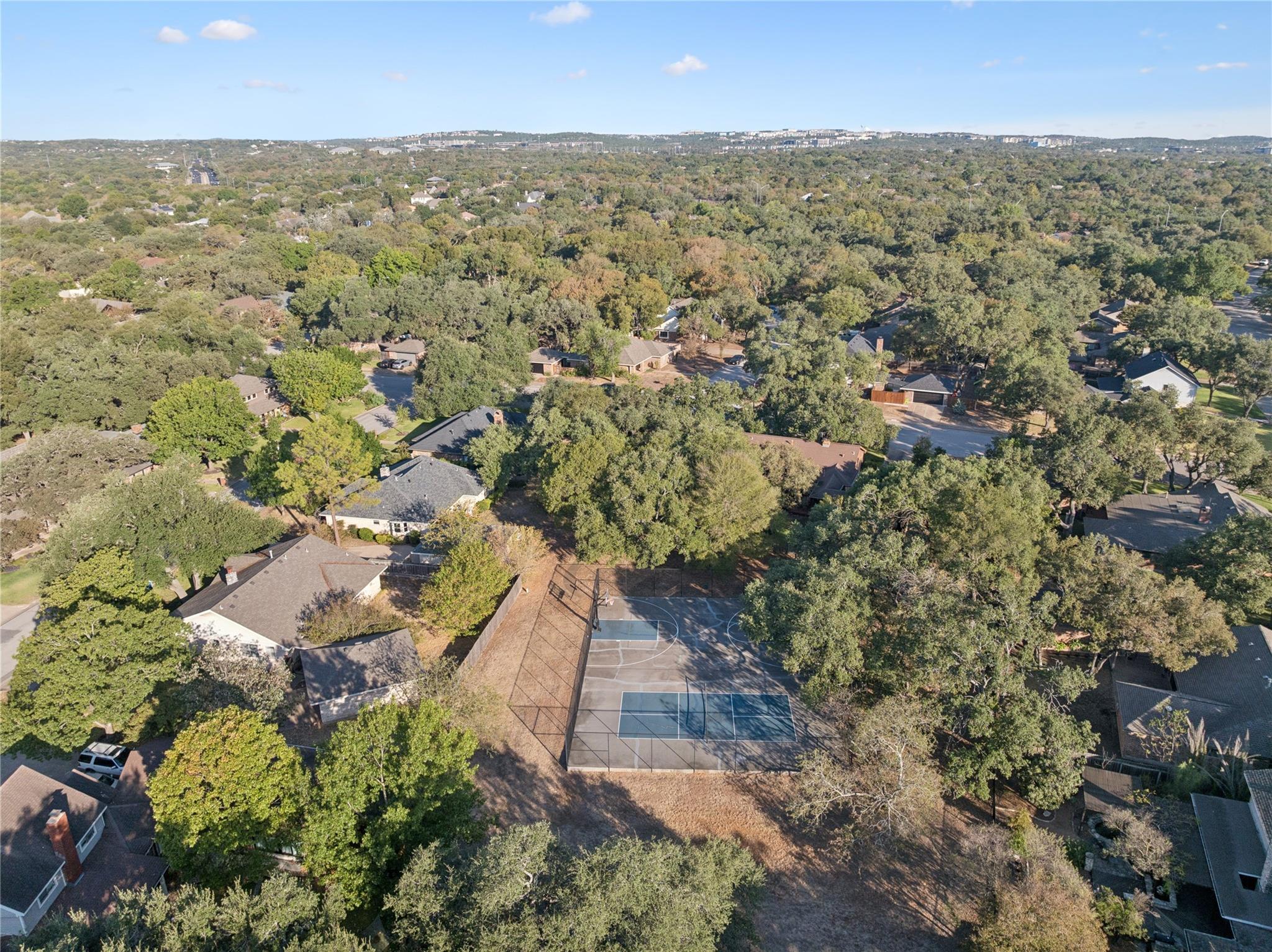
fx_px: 881
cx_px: 636
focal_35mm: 24
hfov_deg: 71.6
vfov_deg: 56.8
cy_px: 476
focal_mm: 12.3
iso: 150
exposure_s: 1/2000
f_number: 2.8
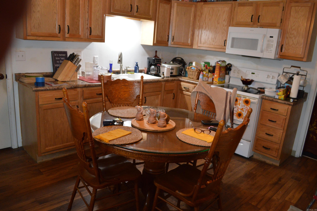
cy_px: 106
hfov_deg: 67.4
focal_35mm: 27
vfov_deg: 47.8
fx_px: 238
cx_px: 158
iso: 1000
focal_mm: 18
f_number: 3.5
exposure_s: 1/60
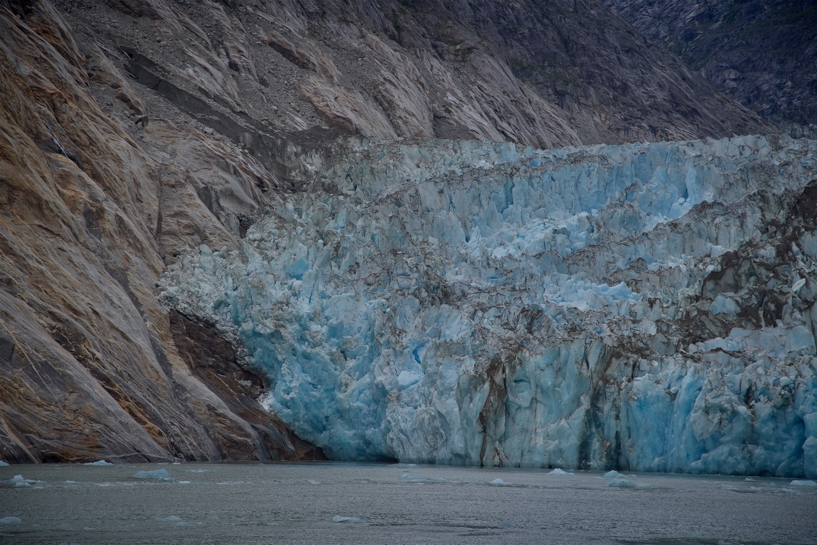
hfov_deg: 17.1
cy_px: 272
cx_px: 408
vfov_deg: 11.4
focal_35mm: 120
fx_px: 2724
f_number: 5.6
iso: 100
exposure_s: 1/250
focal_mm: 120
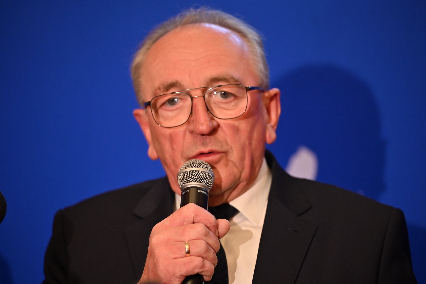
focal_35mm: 155
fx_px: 1834
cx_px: 213
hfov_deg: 13.2
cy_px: 142
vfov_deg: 8.9
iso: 1800
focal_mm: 155
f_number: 2.8
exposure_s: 1/200
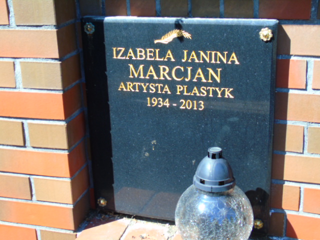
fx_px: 499
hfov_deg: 35.5
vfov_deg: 27.0
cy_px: 120
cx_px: 160
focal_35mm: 54
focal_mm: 9.6
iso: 80
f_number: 4.3
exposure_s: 1/125
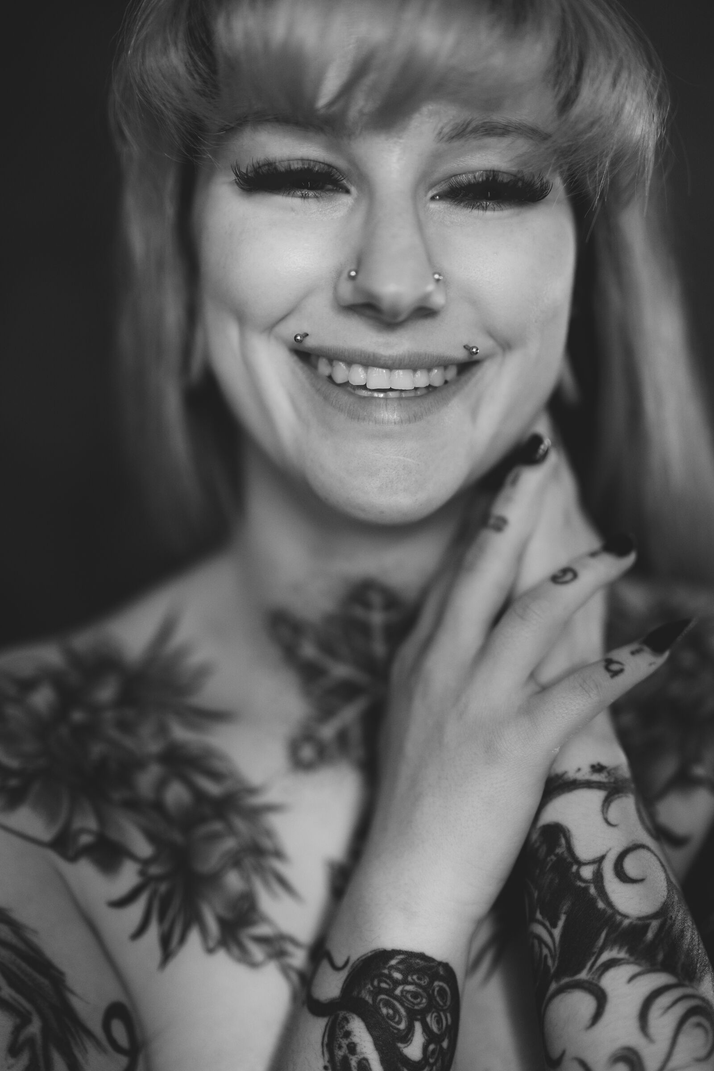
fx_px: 1487
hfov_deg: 27.0
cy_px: 536
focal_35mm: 50
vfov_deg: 39.6
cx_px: 357
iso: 800
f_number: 1.2
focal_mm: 50
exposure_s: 1/125
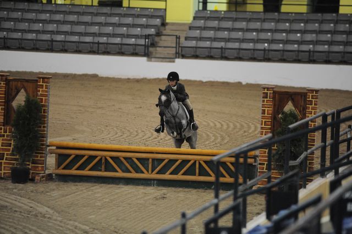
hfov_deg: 10.3
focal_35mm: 200
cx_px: 176
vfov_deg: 6.9
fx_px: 1954
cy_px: 117
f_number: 2.8
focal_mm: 200
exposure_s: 1/400
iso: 6400
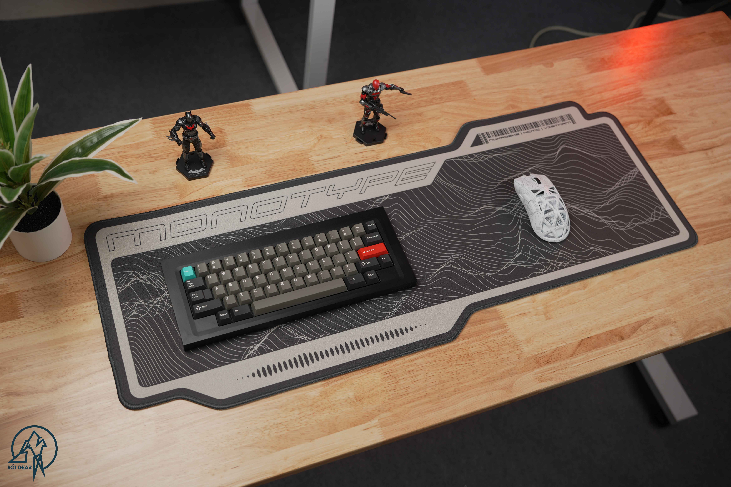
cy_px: 244
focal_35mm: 38
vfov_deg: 35.1
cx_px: 366
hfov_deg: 50.7
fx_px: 772
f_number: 4
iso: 125
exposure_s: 1/80
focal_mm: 38
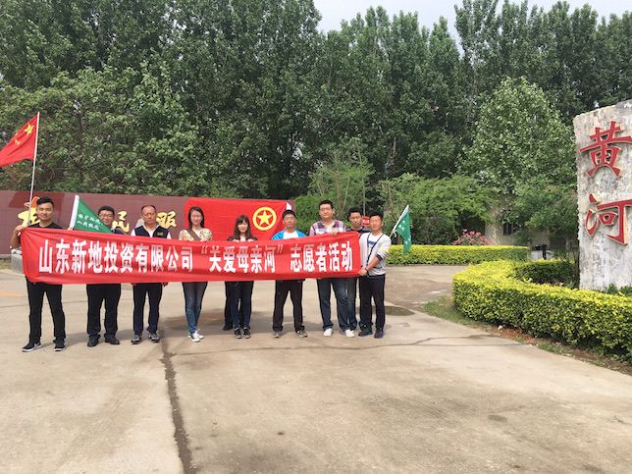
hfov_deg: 61.7
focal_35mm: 29
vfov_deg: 48.2
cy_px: 237
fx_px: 529
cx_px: 316
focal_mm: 4.15
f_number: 2.2
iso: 25
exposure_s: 1/1115
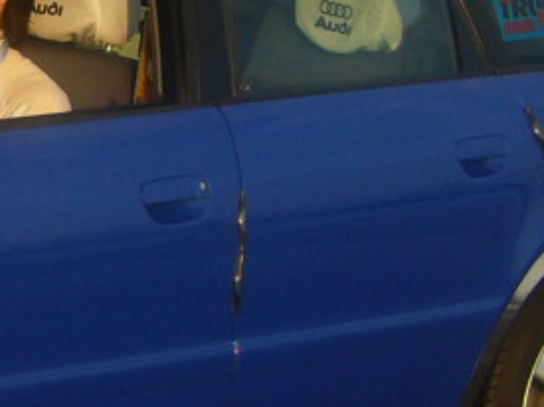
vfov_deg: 9.1
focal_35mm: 163
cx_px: -192
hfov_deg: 11.7
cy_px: 38
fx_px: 2560
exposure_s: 1/500
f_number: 2.8
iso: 80
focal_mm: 5.8
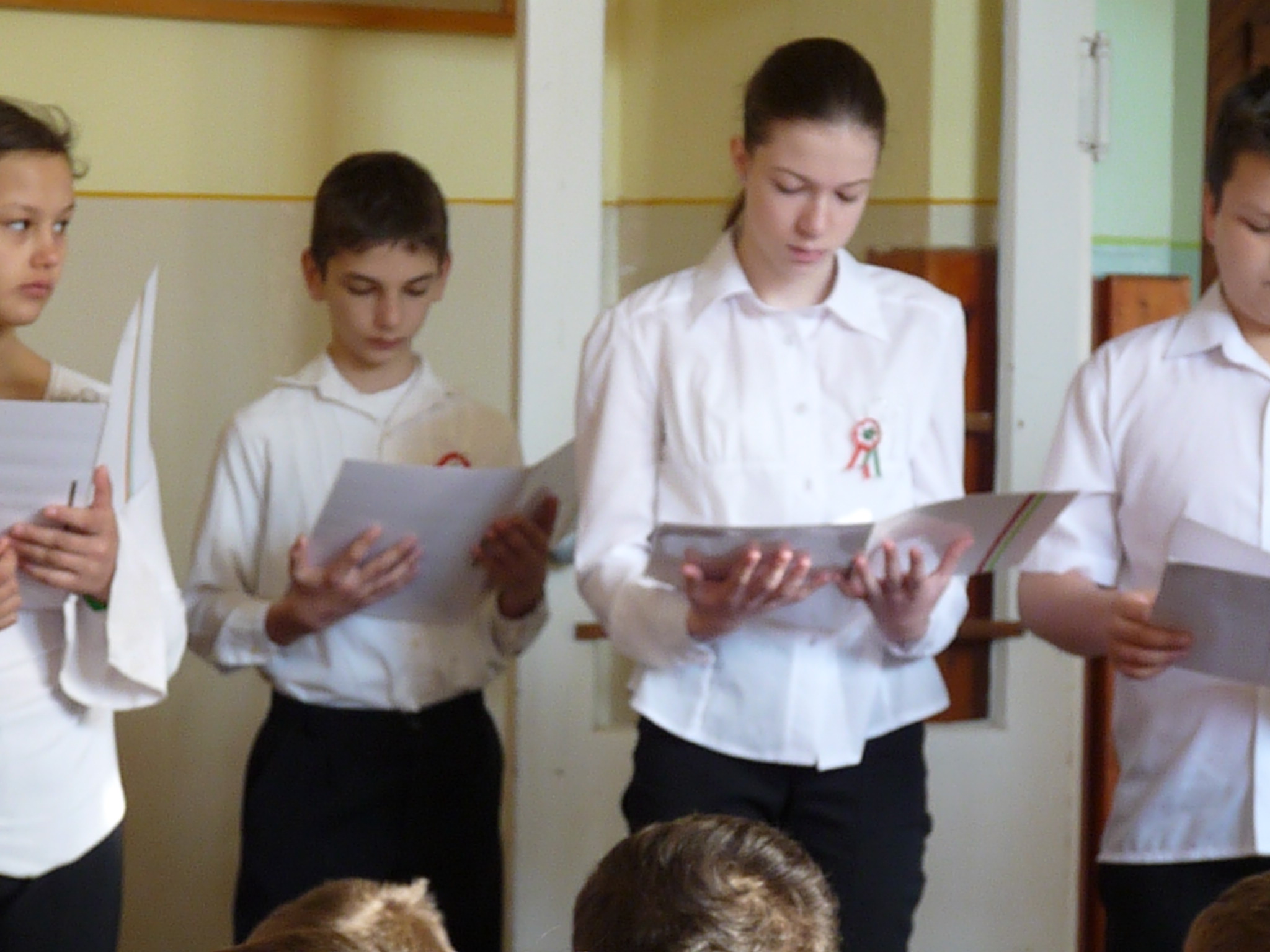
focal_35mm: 142
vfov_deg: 10.4
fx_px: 5210
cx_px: 635
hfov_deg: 13.9
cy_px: 476
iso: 800
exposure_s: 1/125
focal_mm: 25.2
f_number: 4
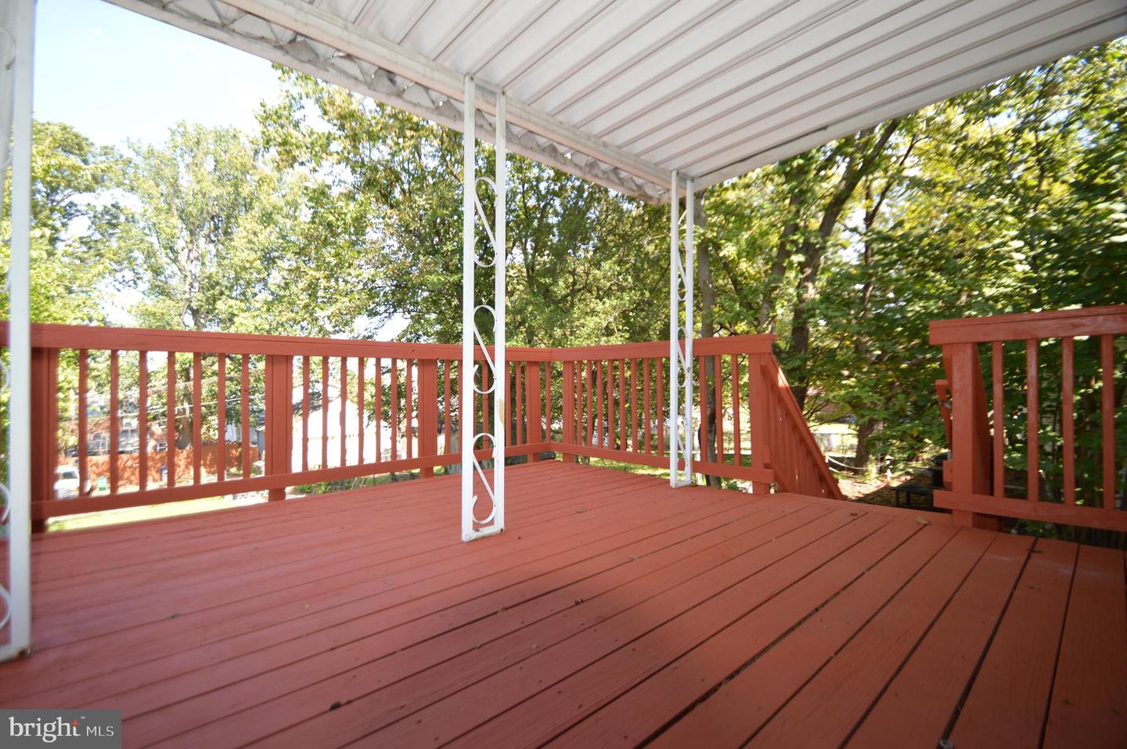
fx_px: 469
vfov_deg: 77.2
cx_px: 564
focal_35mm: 15
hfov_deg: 100.4
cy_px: 374
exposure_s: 1/125
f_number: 4
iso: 110
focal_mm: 10
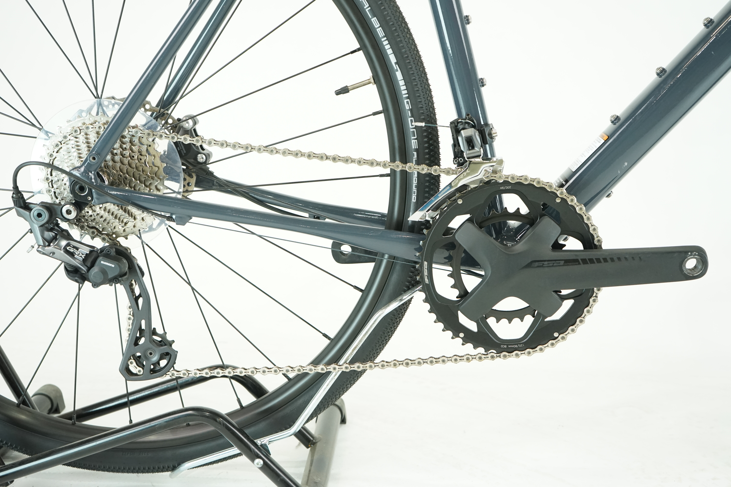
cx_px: 366
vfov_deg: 33.4
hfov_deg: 48.5
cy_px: 244
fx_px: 812
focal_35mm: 40
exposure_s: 1/125
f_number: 5.6
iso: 1600
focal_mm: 40
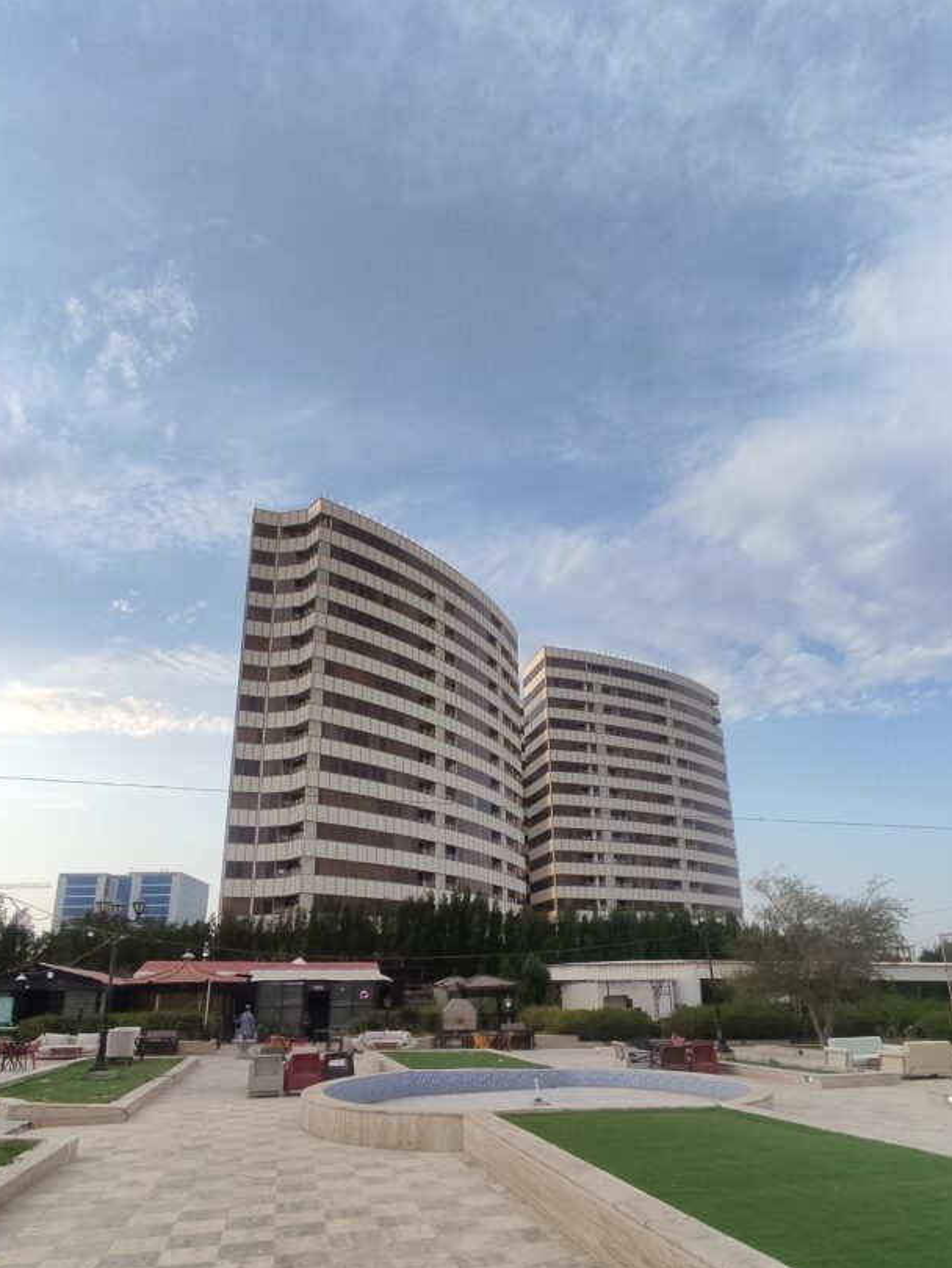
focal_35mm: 20
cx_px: 492
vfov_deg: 81.0
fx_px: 733
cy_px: 742
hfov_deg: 66.0
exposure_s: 1/565
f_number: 2.2
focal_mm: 1.6
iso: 50
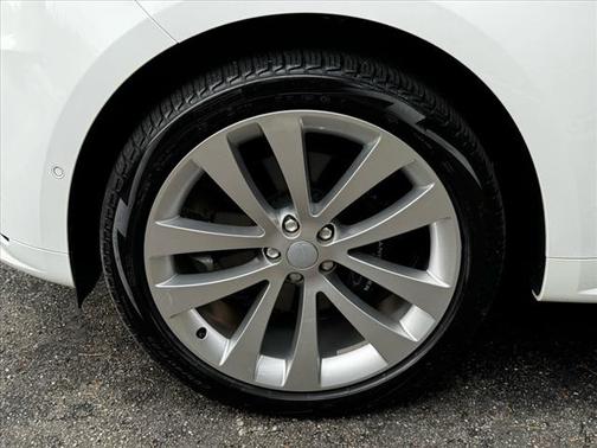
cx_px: 298
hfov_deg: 39.7
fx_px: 828
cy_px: 224
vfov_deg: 30.3
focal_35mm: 48
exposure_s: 1/172
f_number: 1.78
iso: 80
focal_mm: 6.76
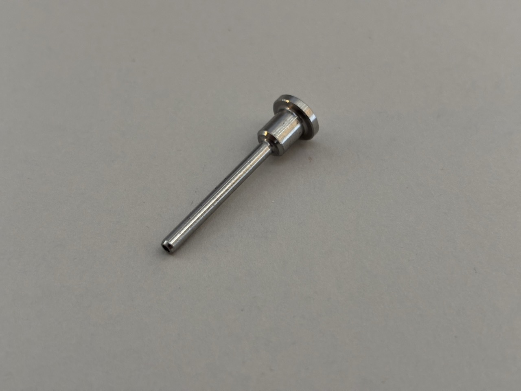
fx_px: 783
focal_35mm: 52
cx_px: 260
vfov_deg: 28.0
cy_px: 196
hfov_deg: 36.8
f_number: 1.6
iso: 160
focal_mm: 5.96
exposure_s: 1/40
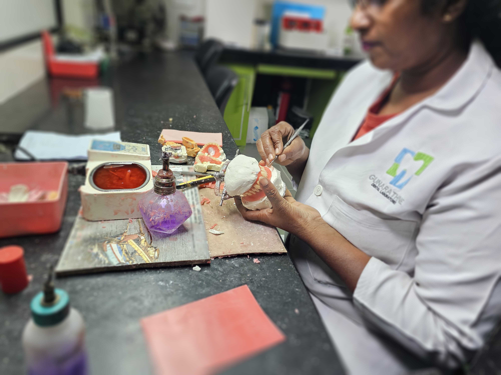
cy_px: 188
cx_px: 250
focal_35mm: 23
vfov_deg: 58.9
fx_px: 333
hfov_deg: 73.9
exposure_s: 1/100
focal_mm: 6.3
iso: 320
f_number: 1.7
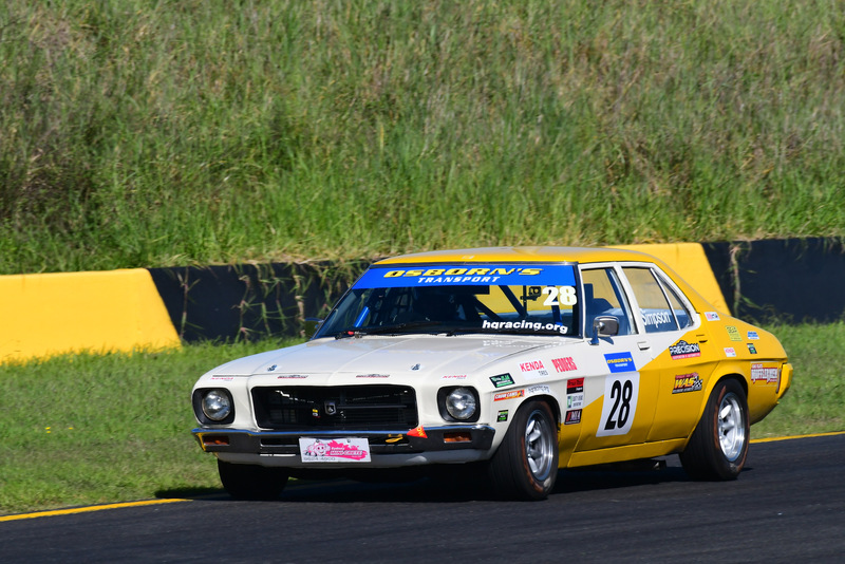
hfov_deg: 2.7
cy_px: 282
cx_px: 422
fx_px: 17610
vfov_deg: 1.8
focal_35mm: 750
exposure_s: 1/640
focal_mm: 500
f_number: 13
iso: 400
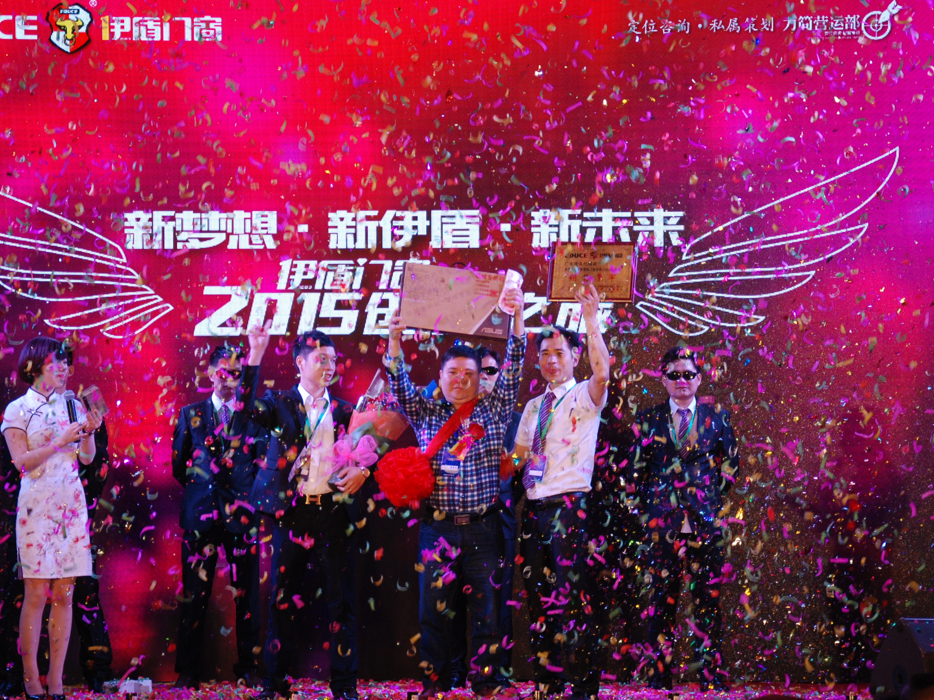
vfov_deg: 13.7
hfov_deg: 18.2
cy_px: 341
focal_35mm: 108
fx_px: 2914
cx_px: 421
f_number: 5.3
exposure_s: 1/80
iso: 400
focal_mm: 62
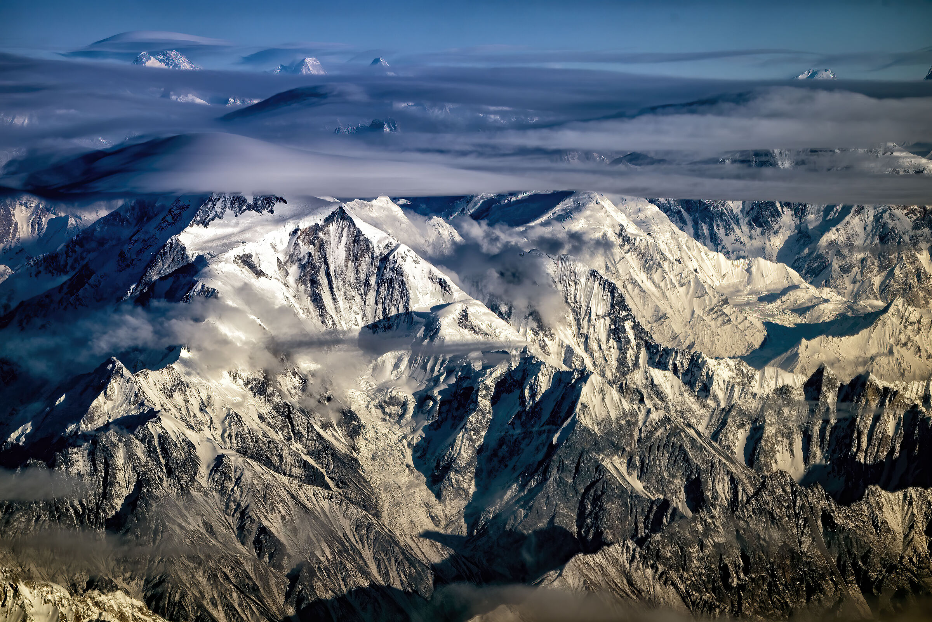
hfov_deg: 6.2
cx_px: 466
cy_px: 311
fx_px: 8543
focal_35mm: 330
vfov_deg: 4.2
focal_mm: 330
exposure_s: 1/640
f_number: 9
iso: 100
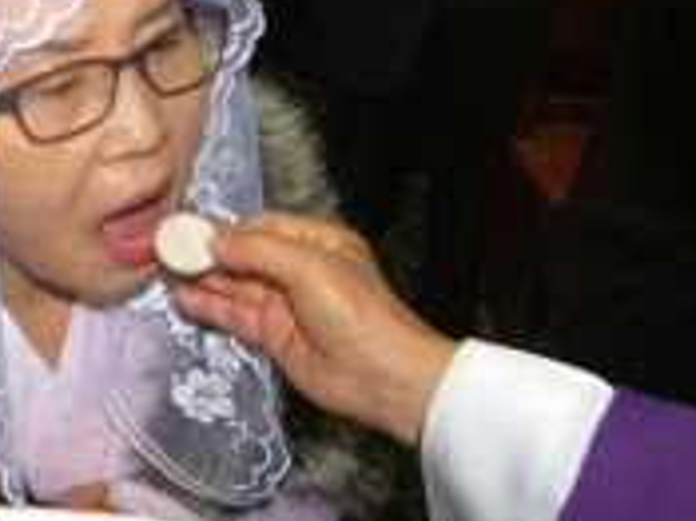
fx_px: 1125
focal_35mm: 56
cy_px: 274
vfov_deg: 26.1
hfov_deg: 32.6
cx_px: 68
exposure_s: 1/30
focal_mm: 7.4
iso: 50
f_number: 2.2
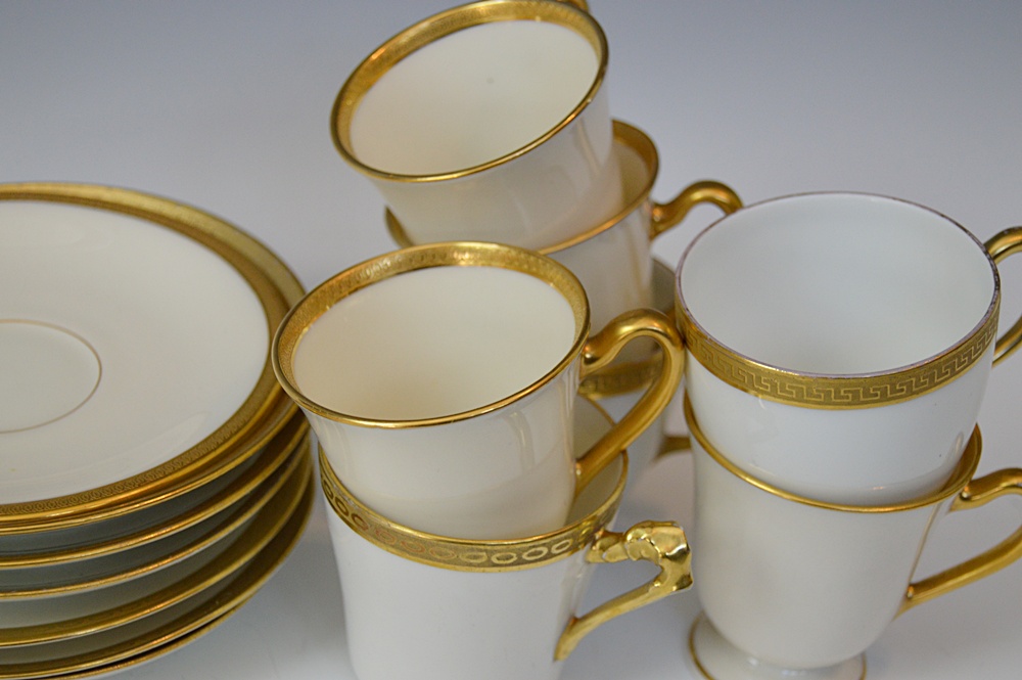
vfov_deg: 18.9
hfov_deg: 28.1
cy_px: 340
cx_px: 511
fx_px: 2042
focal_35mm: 72
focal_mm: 48
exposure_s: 1/60
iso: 720
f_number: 5.3
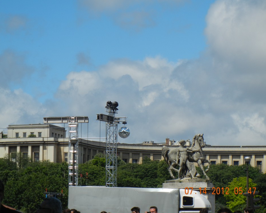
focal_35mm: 162
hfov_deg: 11.9
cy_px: 105
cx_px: 129
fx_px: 1275
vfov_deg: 9.5
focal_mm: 27.4
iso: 160
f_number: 9.2
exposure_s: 1/451
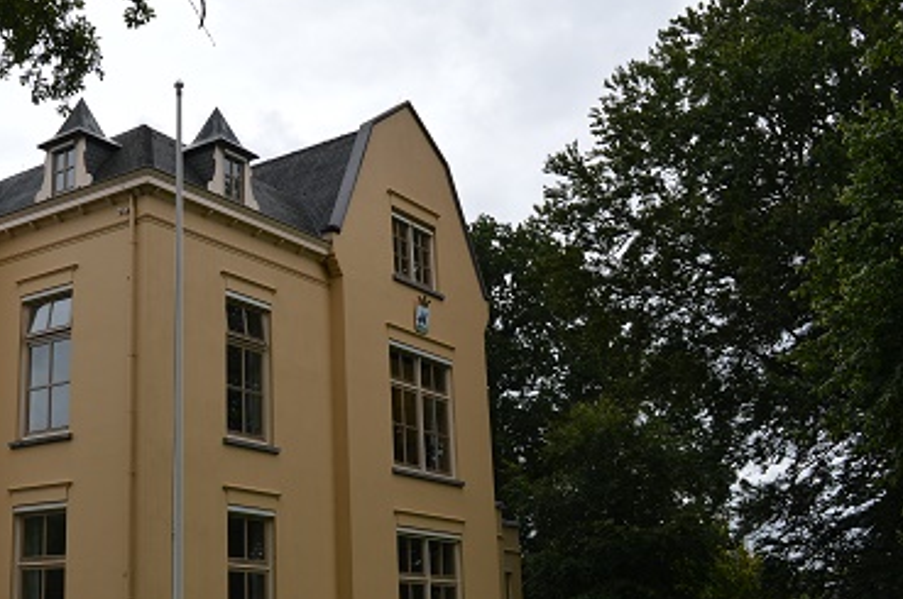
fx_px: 1227
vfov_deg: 27.4
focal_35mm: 49
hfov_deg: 38.8
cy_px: 301
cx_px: 174
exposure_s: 1/200
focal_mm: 20
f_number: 8
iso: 100
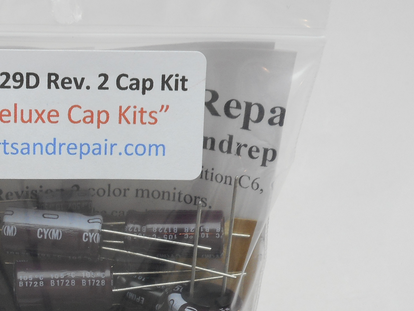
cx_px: 40
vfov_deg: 14.1
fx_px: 1232
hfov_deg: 18.7
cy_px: 317
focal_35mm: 103
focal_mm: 7.9
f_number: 4.7
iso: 125
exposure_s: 1/30
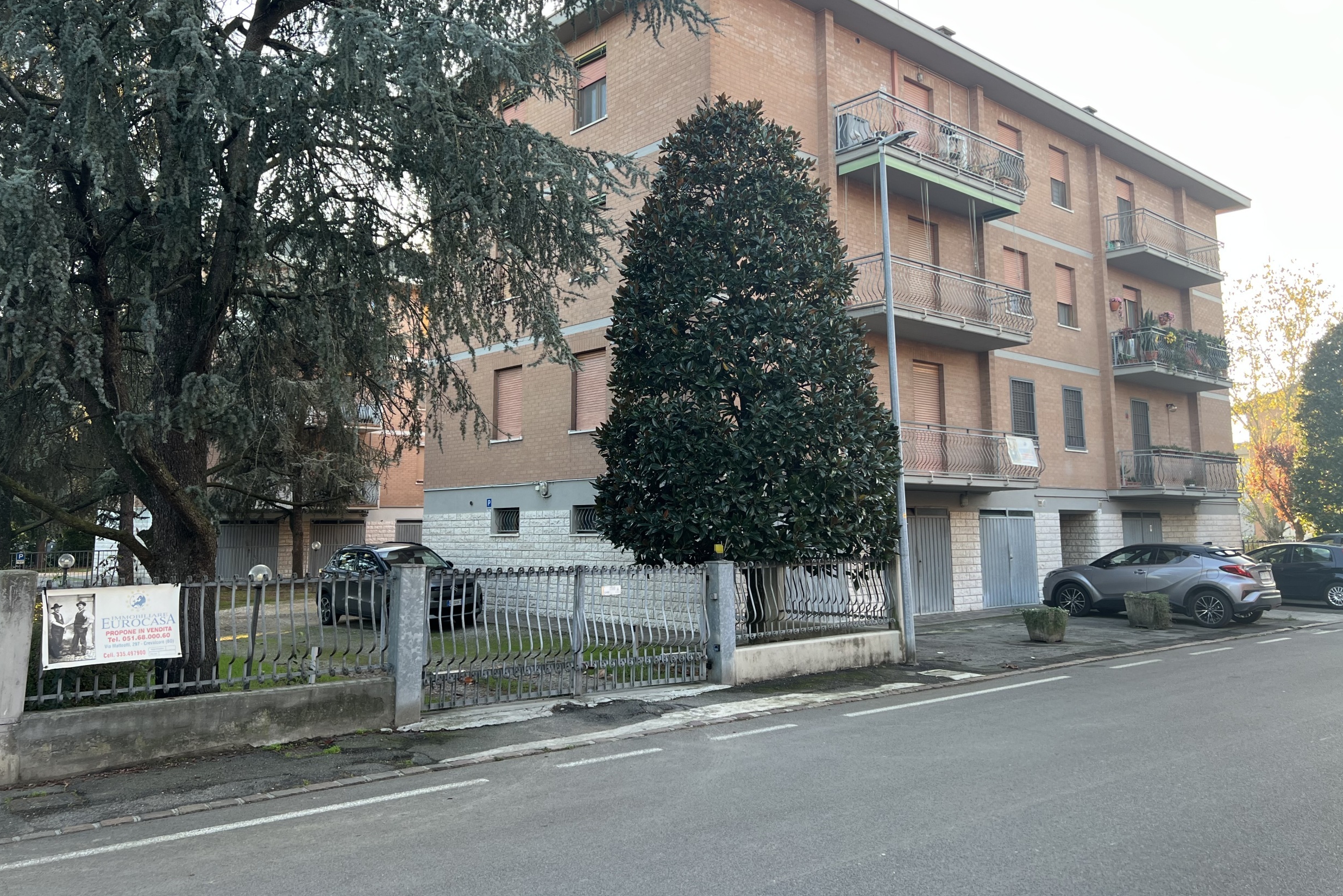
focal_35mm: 28
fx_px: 1044
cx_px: 666
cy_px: 382
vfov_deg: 46.3
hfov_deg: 65.5
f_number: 1.5
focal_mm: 5.7
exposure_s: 1/126
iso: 32
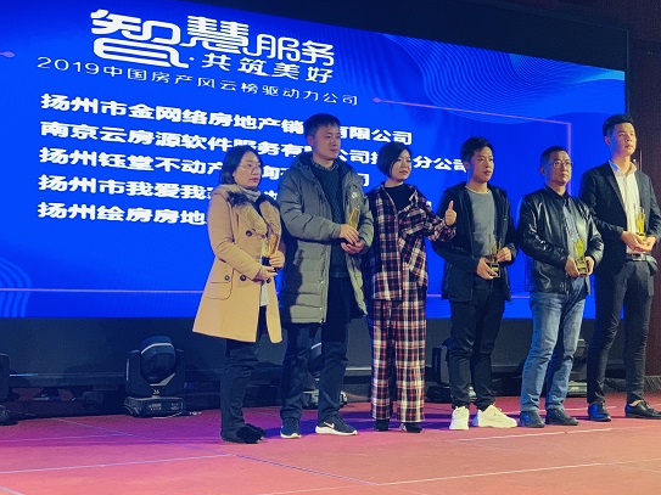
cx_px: 425
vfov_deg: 21.9
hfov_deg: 28.8
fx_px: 1279
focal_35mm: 67
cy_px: 221
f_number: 2.4
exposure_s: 1/40
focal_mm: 6
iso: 400
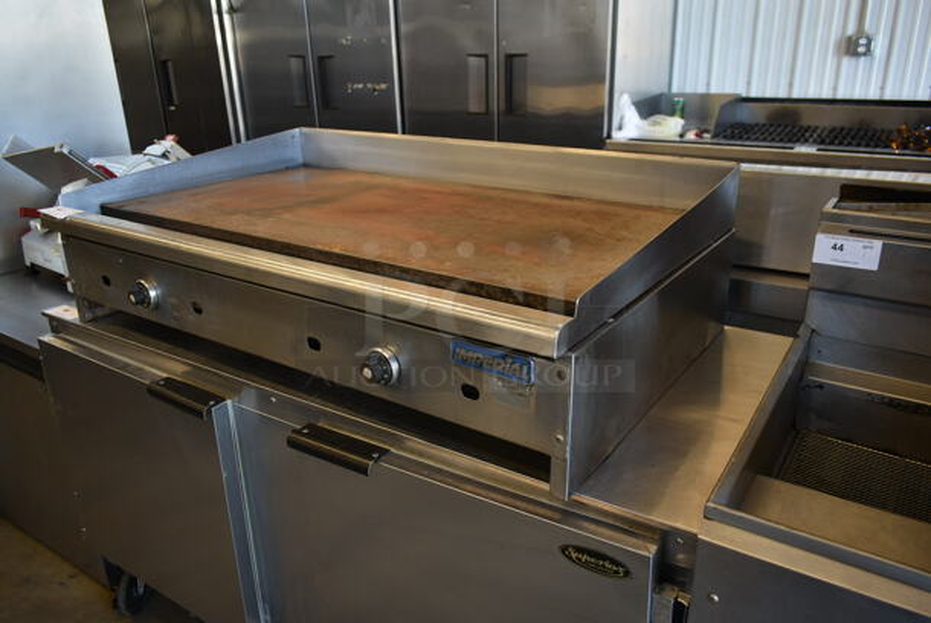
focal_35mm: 27
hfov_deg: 67.3
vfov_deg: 48.0
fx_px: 699
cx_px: 466
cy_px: 312
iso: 200
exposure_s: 1/30
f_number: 3.5
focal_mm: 18
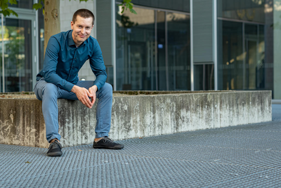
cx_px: 140
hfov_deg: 27.0
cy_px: 94
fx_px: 585
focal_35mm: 75
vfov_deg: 18.2
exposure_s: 1/160
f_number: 2.2
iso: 100
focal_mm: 50
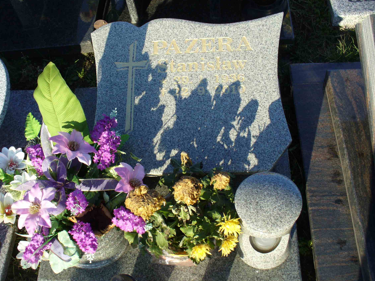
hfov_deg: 44.8
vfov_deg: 34.3
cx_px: 180
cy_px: 137
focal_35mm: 42
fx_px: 455
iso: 80
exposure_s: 1/500
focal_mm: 6.1
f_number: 2.8
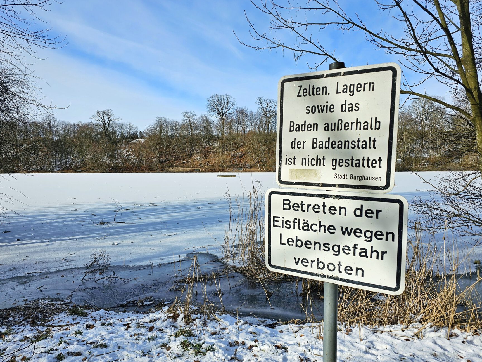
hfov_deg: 71.6
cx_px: 238
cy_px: 182
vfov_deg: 56.8
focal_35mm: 24
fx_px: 334
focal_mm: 6.3
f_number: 1.7
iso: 10
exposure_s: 1/1078
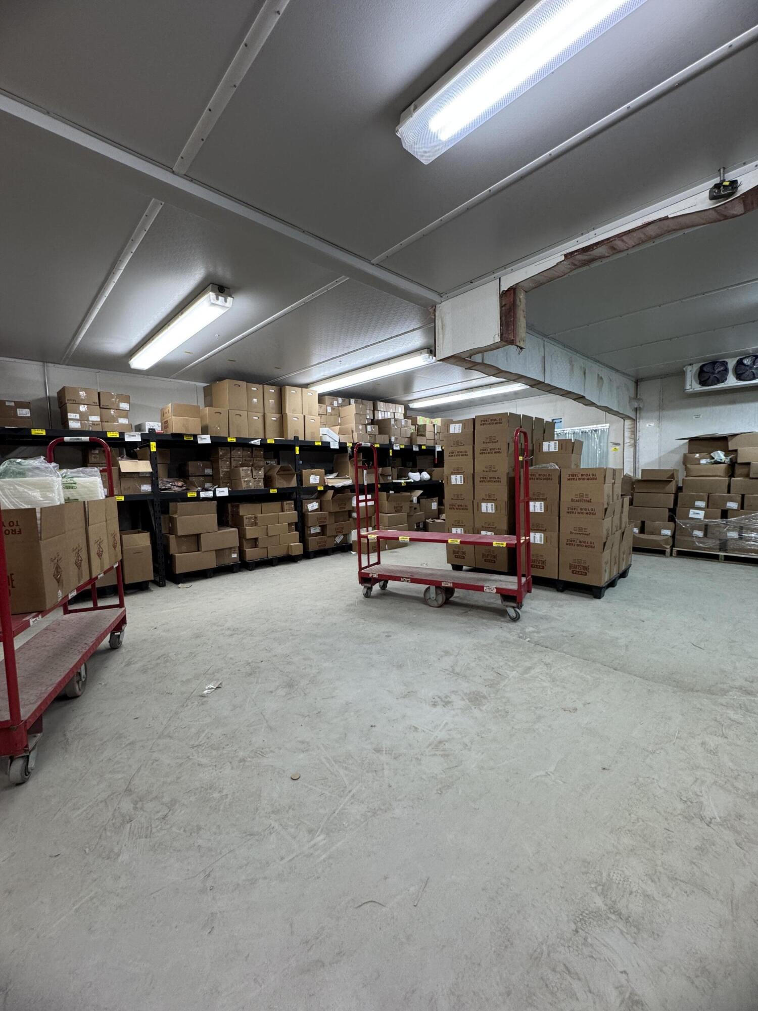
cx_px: 379
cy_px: 506
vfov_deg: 102.1
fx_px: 409
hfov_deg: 85.7
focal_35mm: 14
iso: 200
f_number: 2.2
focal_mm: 2.22
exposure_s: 1/120
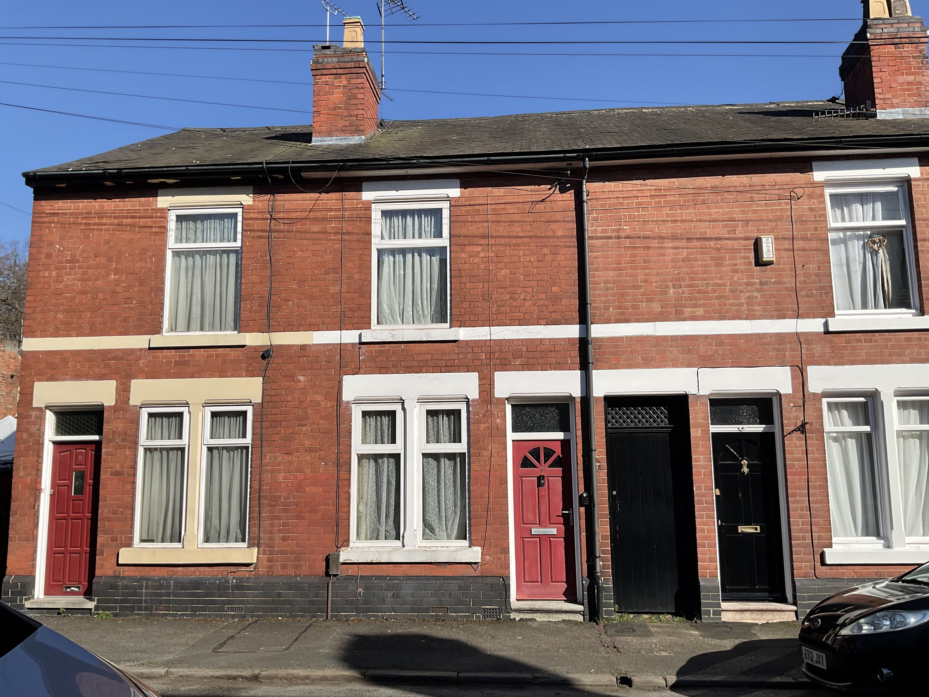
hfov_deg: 61.7
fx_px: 778
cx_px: 464
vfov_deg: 48.2
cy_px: 348
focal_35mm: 29
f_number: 1.8
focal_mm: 3
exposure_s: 1/2141
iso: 16
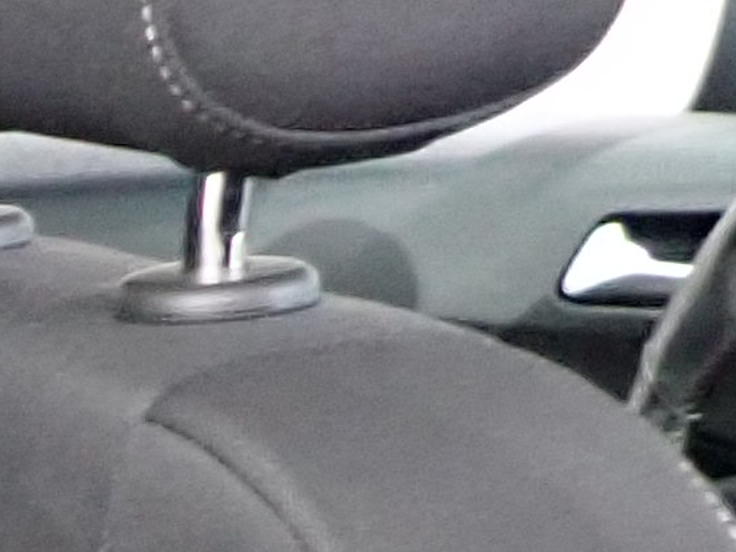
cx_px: -1244
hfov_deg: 9.3
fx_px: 3848
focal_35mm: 181
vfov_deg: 7.8
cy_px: 1200
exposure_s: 1/25
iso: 800
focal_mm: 4.5
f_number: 2
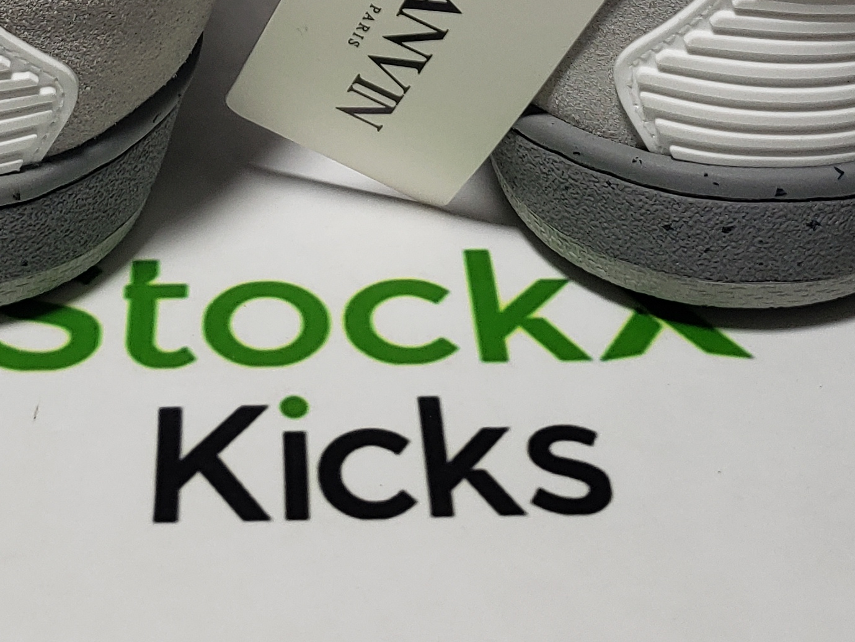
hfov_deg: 25.6
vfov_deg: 18.1
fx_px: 1878
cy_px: -189
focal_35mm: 76
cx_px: 332
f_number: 1.5
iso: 50
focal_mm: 4.3
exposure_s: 1/495
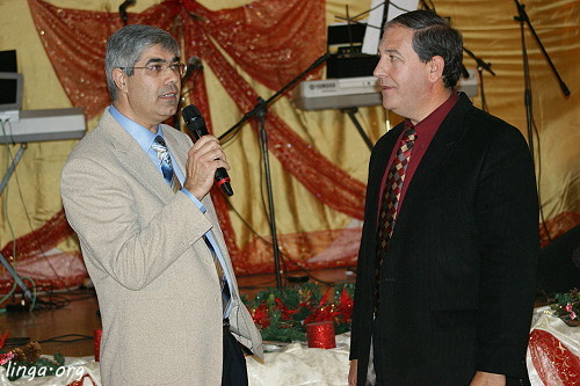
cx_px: 290
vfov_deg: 12.2
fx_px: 1812
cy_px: 193
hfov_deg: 18.2
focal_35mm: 112
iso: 400
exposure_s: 1/125
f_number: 4.5
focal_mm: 75
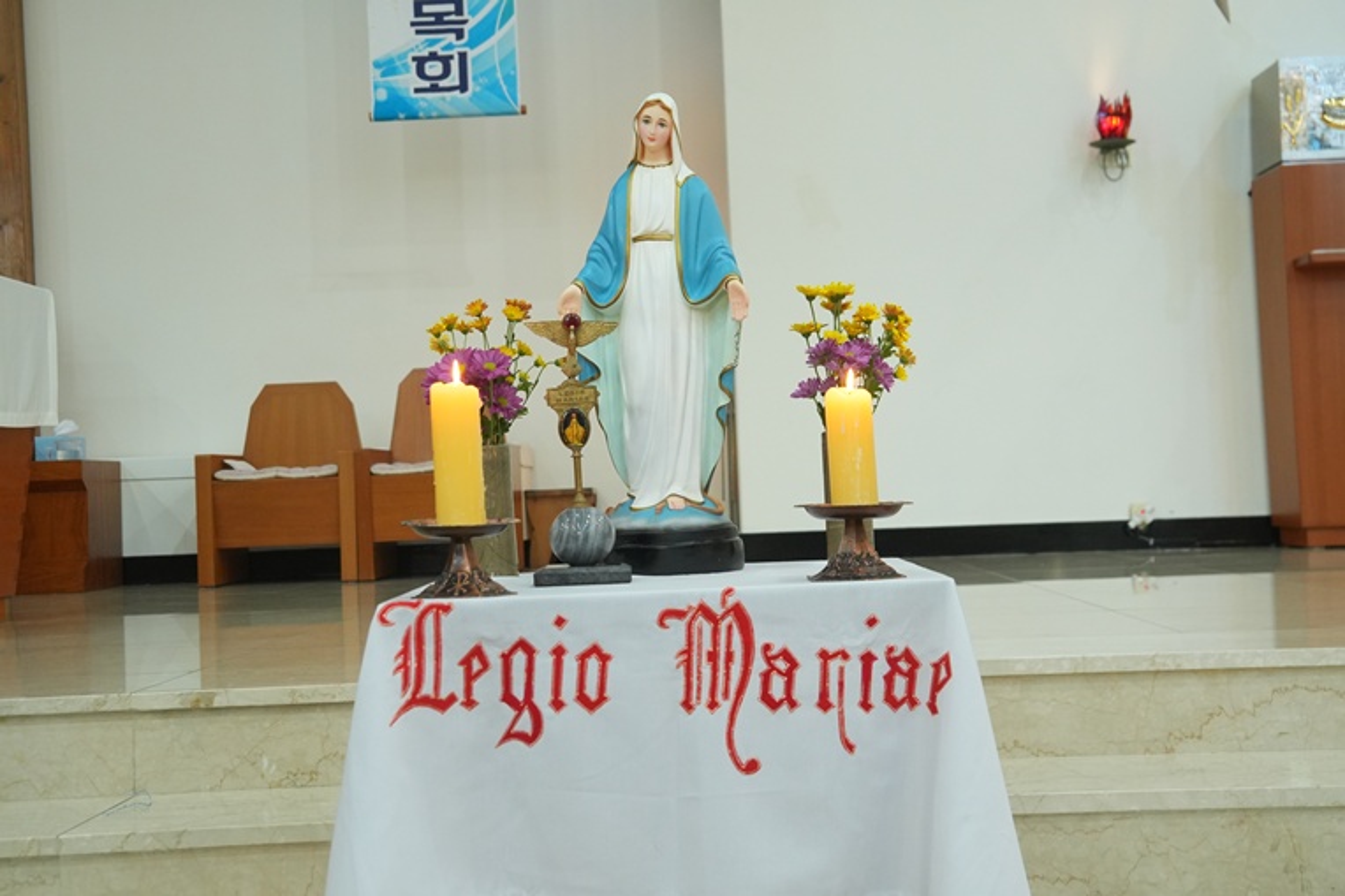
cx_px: 672
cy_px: 448
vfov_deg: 28.9
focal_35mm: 46
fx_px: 1737
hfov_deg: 42.3
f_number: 5
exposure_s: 1/80
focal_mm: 31
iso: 1600
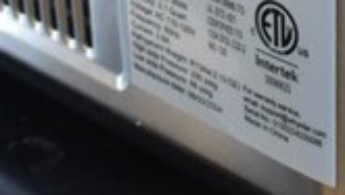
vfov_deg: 8.1
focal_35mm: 145
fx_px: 1326
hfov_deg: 14.7
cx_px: 286
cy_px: -157
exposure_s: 1/125
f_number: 4
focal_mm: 25
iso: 900
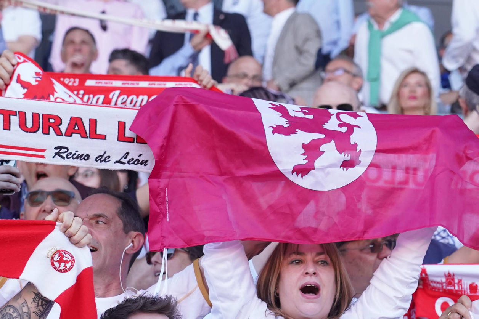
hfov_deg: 8.2
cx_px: 305
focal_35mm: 250
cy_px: 205
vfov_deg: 5.5
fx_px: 3326
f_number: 5.6
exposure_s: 1/640
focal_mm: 105
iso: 2000
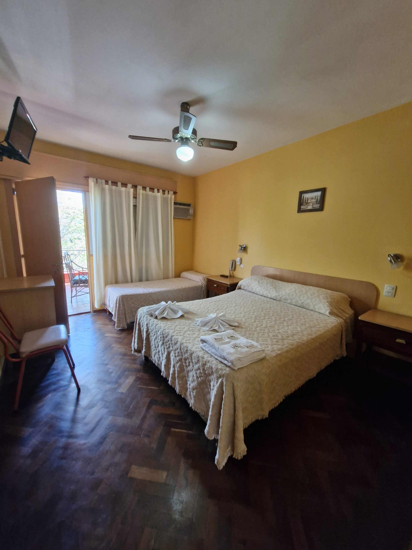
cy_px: 275
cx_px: 206
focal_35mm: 13
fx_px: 206
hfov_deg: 89.9
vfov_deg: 106.2
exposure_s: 1/50
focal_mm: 1.74
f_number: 2.2
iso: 250
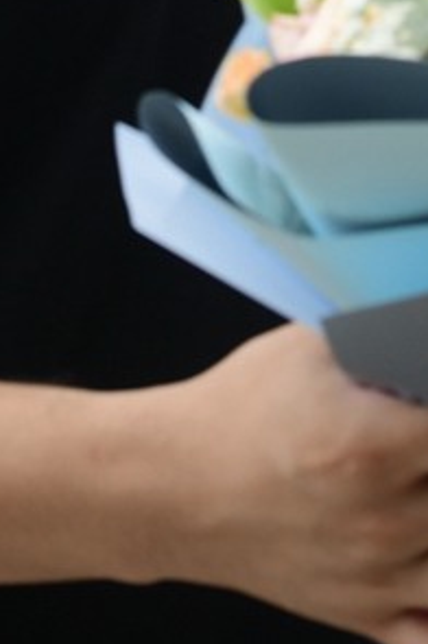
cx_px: 214
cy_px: -721
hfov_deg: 8.3
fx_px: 2949
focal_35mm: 165
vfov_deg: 11.1
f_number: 5.6
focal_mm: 36
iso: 400
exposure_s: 1/400
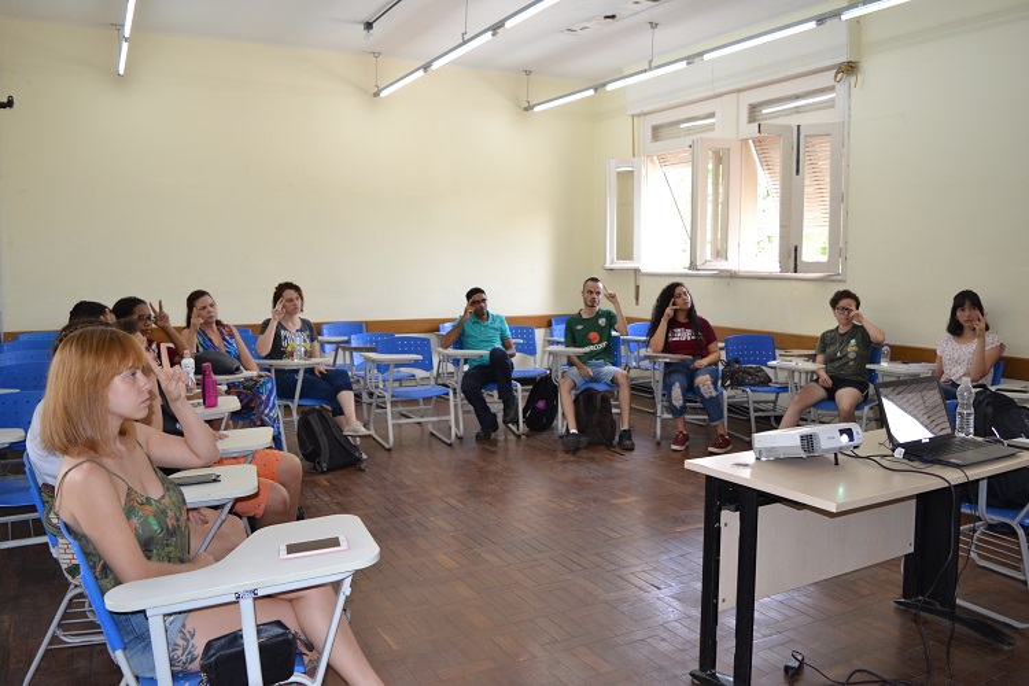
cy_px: 343
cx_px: 514
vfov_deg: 47.9
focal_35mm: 27
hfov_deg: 67.4
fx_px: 772
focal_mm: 18
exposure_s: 1/80
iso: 400
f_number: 4
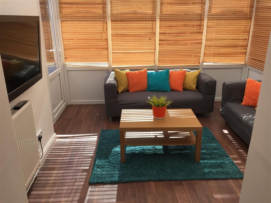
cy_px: 102
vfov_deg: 48.2
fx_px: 227
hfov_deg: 61.7
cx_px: 136
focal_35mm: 29
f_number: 2.2
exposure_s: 1/465
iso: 32
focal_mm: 4.15
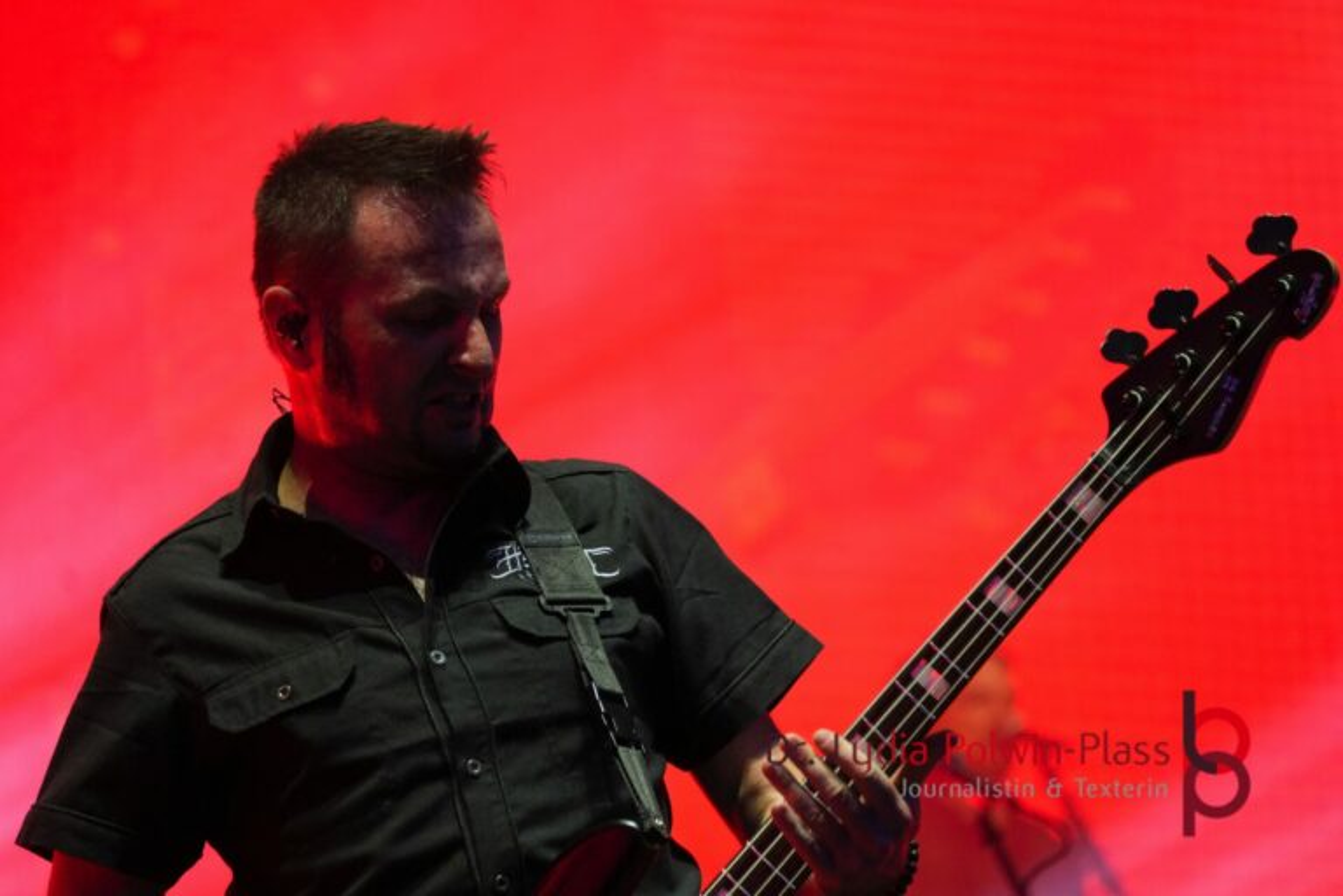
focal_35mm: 314
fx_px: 11694
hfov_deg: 6.6
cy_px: 448
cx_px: 672
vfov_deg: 4.4
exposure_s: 1/400
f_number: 6.3
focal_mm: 209
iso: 2500
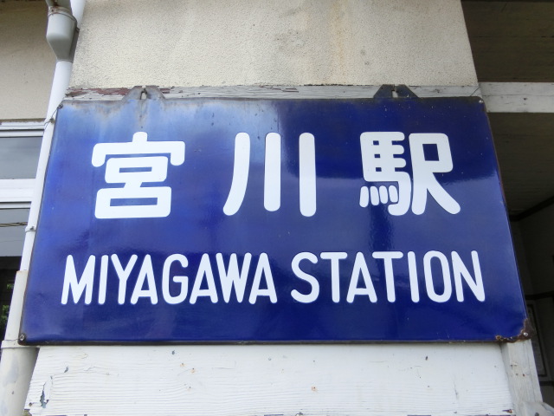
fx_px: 400
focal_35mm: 25
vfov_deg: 54.9
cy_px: 208
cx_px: 277
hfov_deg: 69.4
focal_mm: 4.5
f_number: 3.5
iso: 80
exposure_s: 1/125
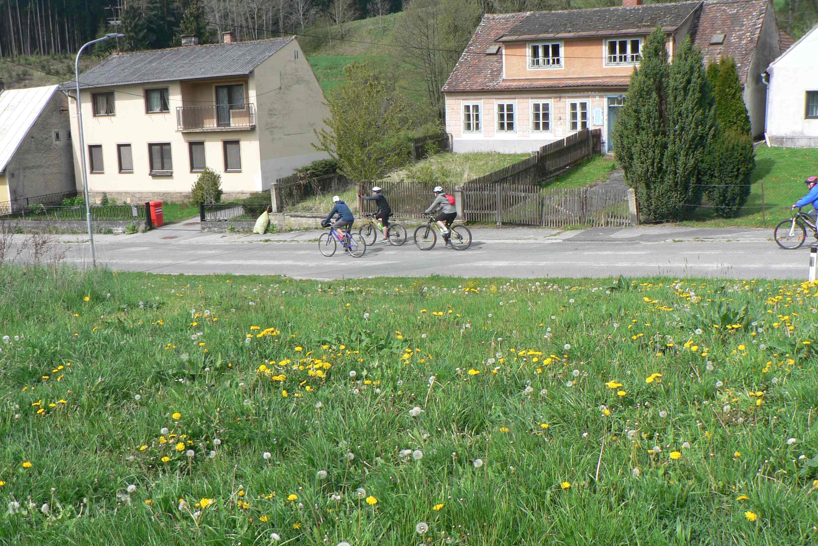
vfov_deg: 35.1
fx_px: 863
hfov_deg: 50.7
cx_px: 406
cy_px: 285
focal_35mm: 38
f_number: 4
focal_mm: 6
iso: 80
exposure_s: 1/320
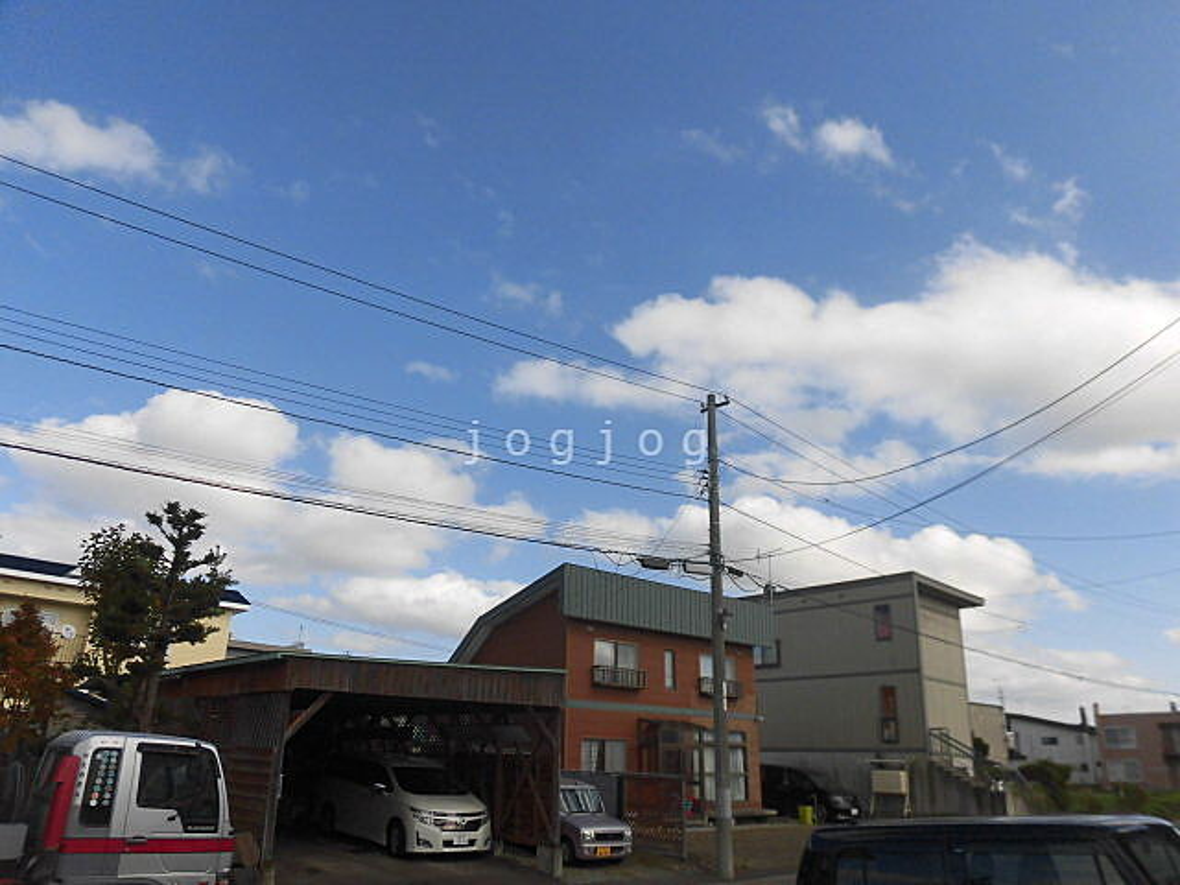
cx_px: 590
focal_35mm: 24
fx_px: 818
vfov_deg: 56.8
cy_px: 442
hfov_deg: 71.6
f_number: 7.8
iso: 100
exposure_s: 1/250
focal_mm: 4.3
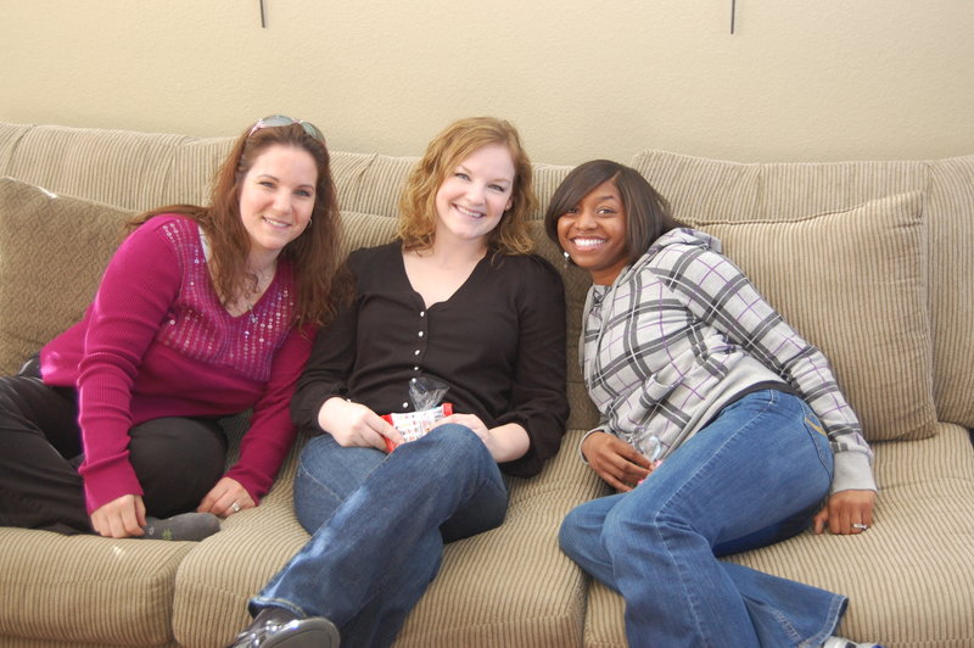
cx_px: 487
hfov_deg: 41.1
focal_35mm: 48
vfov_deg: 28.0
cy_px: 324
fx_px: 1298
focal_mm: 32
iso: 640
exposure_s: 1/60
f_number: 4.5
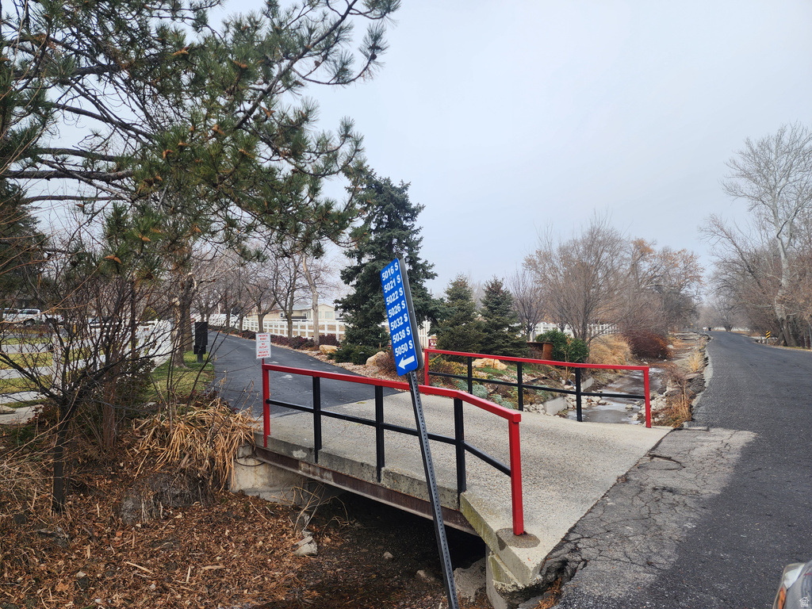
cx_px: 406
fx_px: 540
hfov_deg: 73.9
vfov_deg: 58.9
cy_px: 304
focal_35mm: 23
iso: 12
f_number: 1.8
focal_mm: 6.4
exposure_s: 1/407
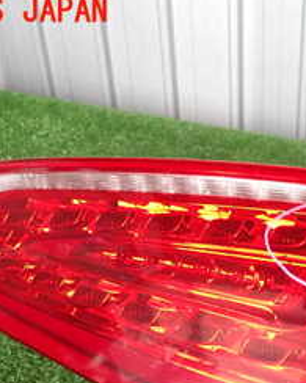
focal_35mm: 60
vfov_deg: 30.1
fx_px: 680
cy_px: 345
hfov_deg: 24.4
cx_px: 293
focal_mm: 4.5
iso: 200
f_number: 2
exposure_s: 1/40
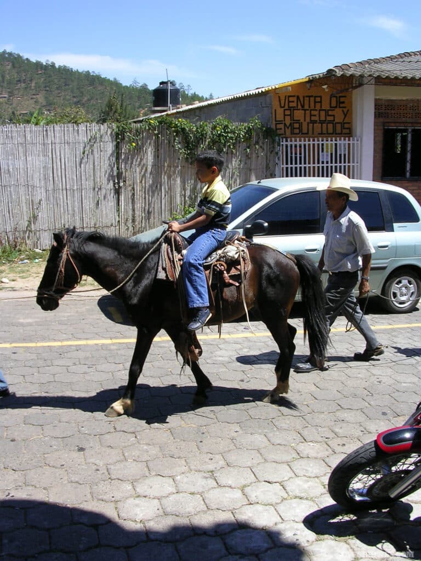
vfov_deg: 49.0
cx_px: 210
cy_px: 280
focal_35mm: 38
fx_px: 616
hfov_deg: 37.7
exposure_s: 1/240
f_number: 5.6
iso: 50
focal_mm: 5.8
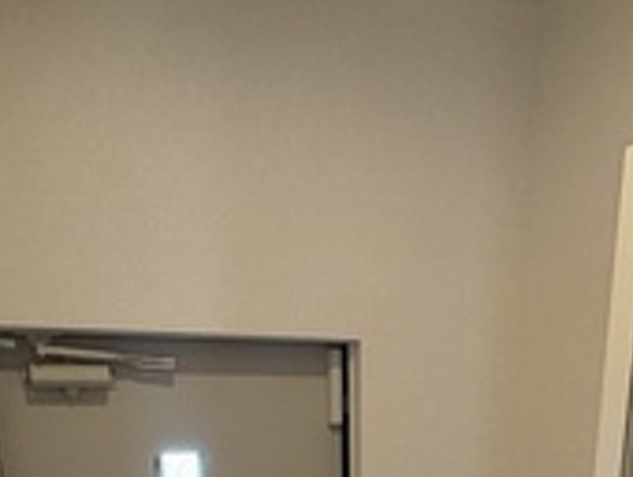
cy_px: 745
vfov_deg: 23.8
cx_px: 380
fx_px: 842
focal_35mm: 46
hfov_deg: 41.0
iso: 250
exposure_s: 1/63
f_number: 2.2
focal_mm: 2.22
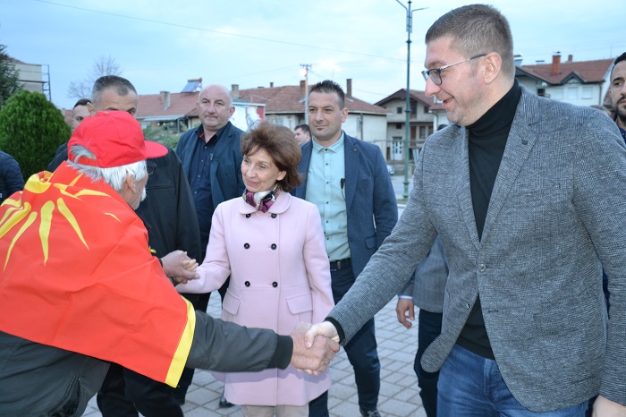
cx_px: 313
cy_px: 208
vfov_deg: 36.8
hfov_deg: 53.2
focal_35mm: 36
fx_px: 626
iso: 640
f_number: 3.8
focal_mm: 24
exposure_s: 1/60
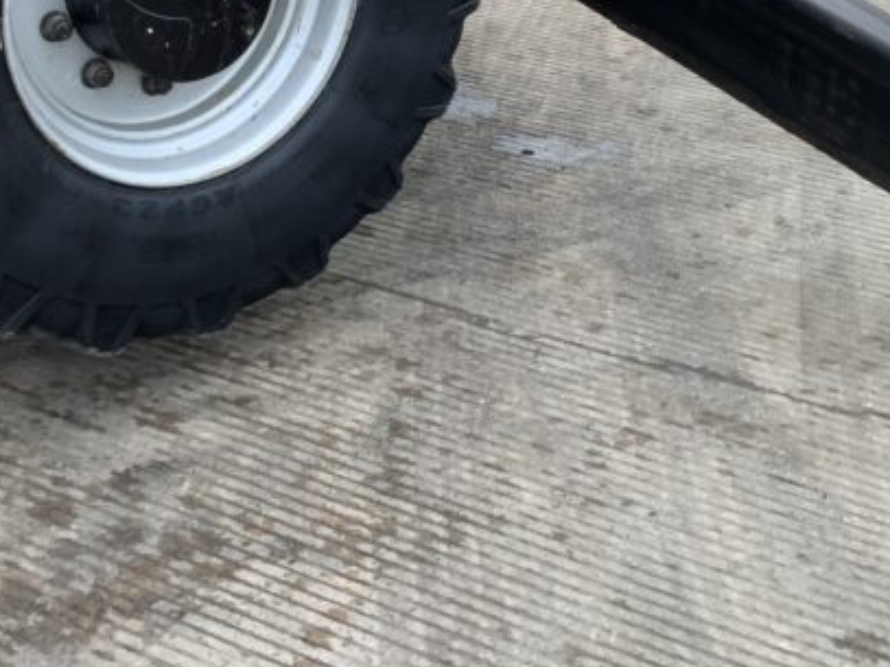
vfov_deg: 19.7
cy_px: 37
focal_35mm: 73
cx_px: 634
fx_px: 1876
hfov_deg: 26.4
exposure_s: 1/122
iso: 20
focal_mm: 3
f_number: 1.8
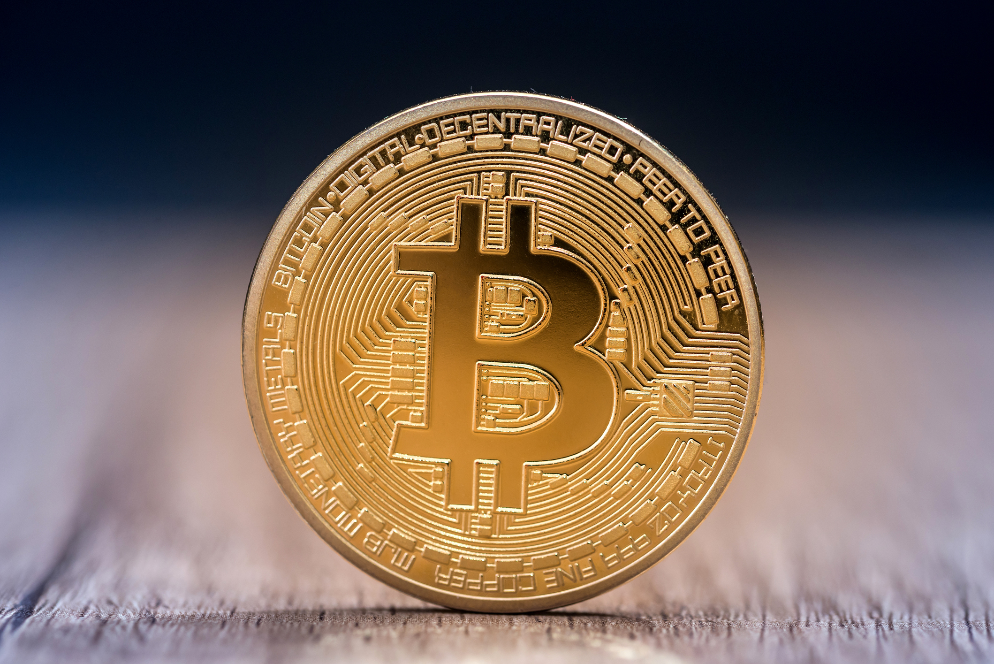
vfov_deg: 13.1
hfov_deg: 19.4
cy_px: 332
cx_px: 497
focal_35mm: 105
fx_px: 2900
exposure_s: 1/160
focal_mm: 105
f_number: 7.1
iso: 400
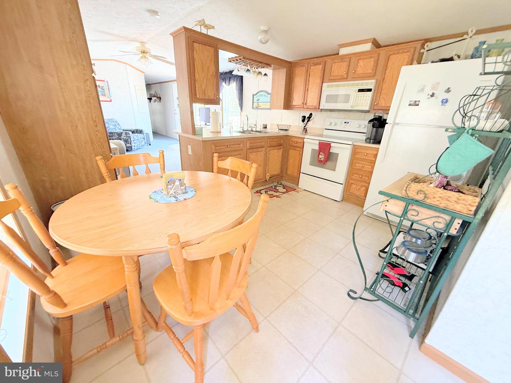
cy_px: 192
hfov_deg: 102.1
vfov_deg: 85.7
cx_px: 256
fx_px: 207
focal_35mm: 14
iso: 400
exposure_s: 1/60
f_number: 2.2
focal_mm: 2.22
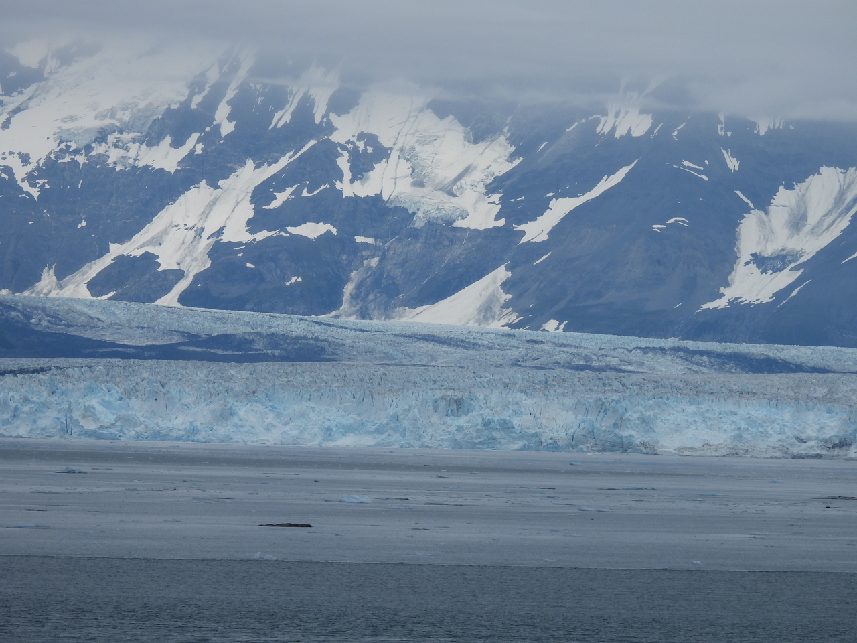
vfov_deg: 5.7
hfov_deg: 7.6
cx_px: 428
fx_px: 6437
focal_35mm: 260
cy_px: 322
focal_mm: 46.4
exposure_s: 1/640
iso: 100
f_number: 4.5
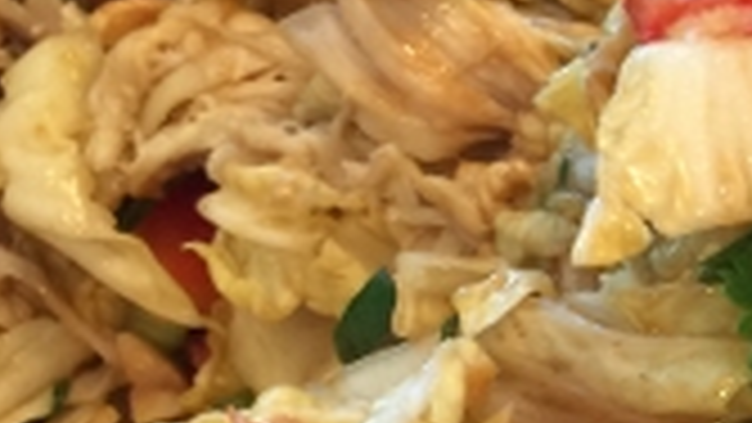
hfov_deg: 16.6
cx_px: 1000
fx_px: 2413
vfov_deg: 10.0
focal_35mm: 121
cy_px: 279
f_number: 2.2
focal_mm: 4.15
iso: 40
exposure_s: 1/15
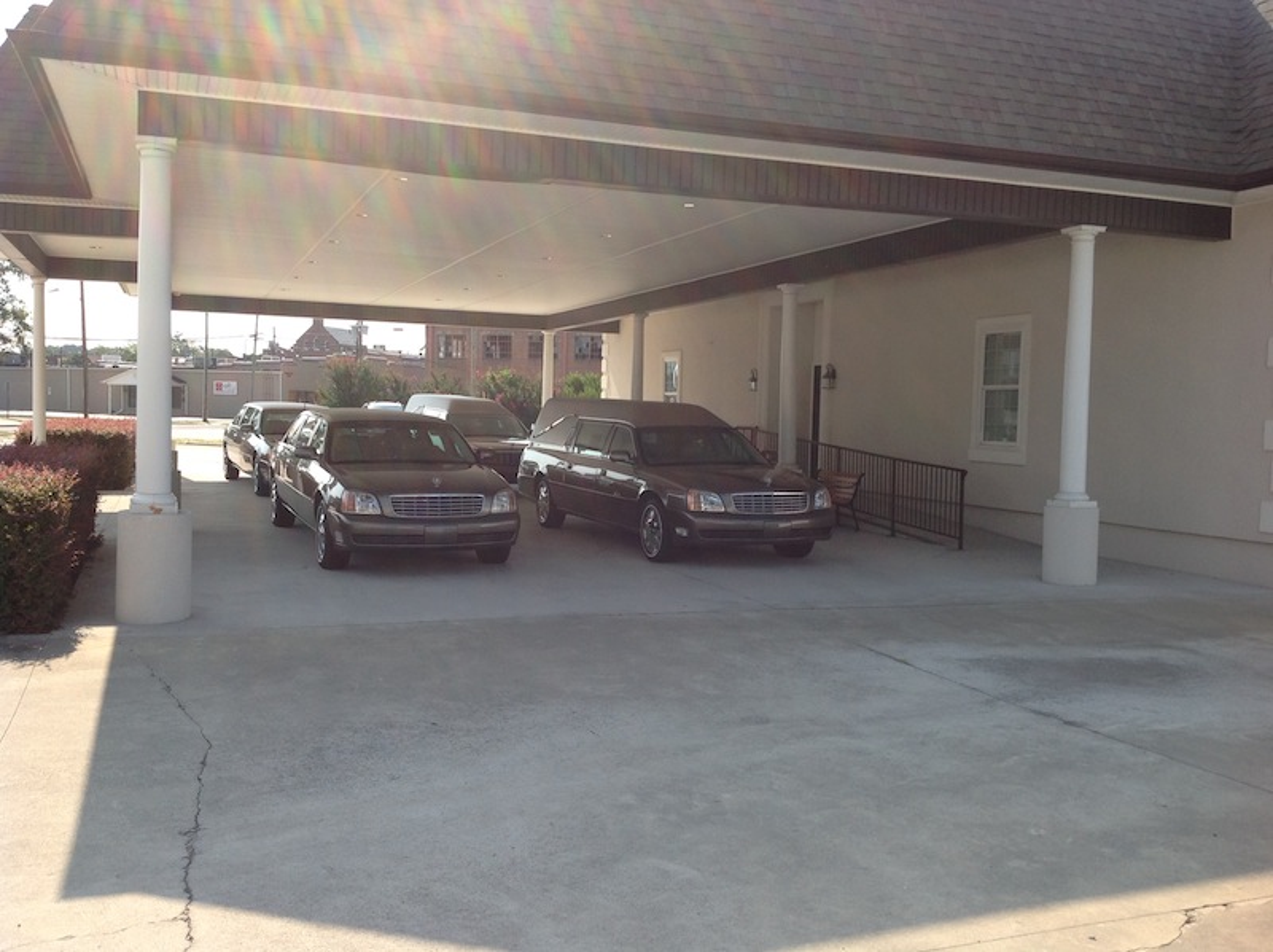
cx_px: 636
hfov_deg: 52.7
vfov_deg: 40.6
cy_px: 476
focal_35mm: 35
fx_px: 1286
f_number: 2.4
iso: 50
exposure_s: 1/1080
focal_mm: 4.28
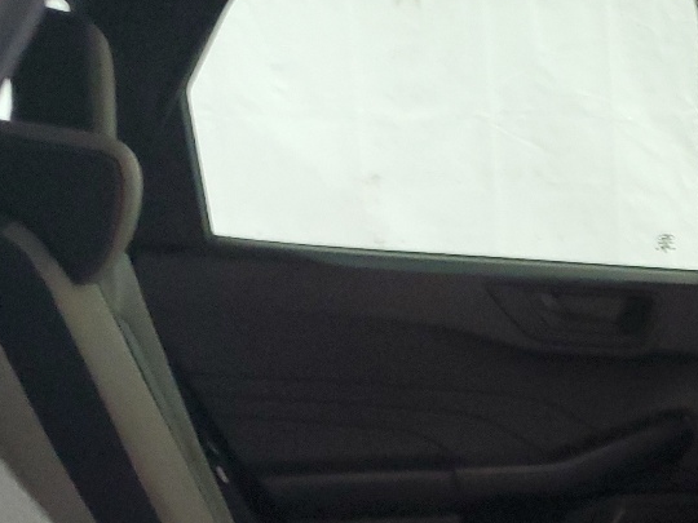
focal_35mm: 77
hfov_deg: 23.3
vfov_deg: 17.9
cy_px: 675
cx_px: 827
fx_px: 1553
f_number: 1.5
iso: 301
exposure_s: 1/20
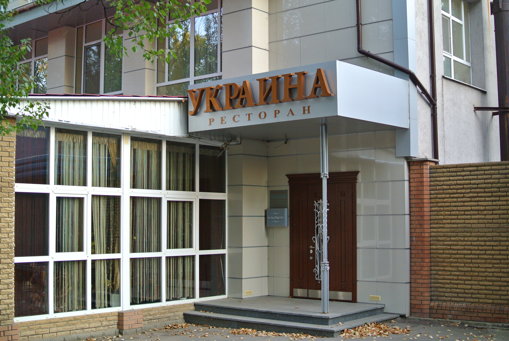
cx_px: 254
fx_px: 694
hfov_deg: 40.3
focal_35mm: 49
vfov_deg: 27.6
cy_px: 170
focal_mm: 18.5
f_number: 2
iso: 250
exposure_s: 1/250
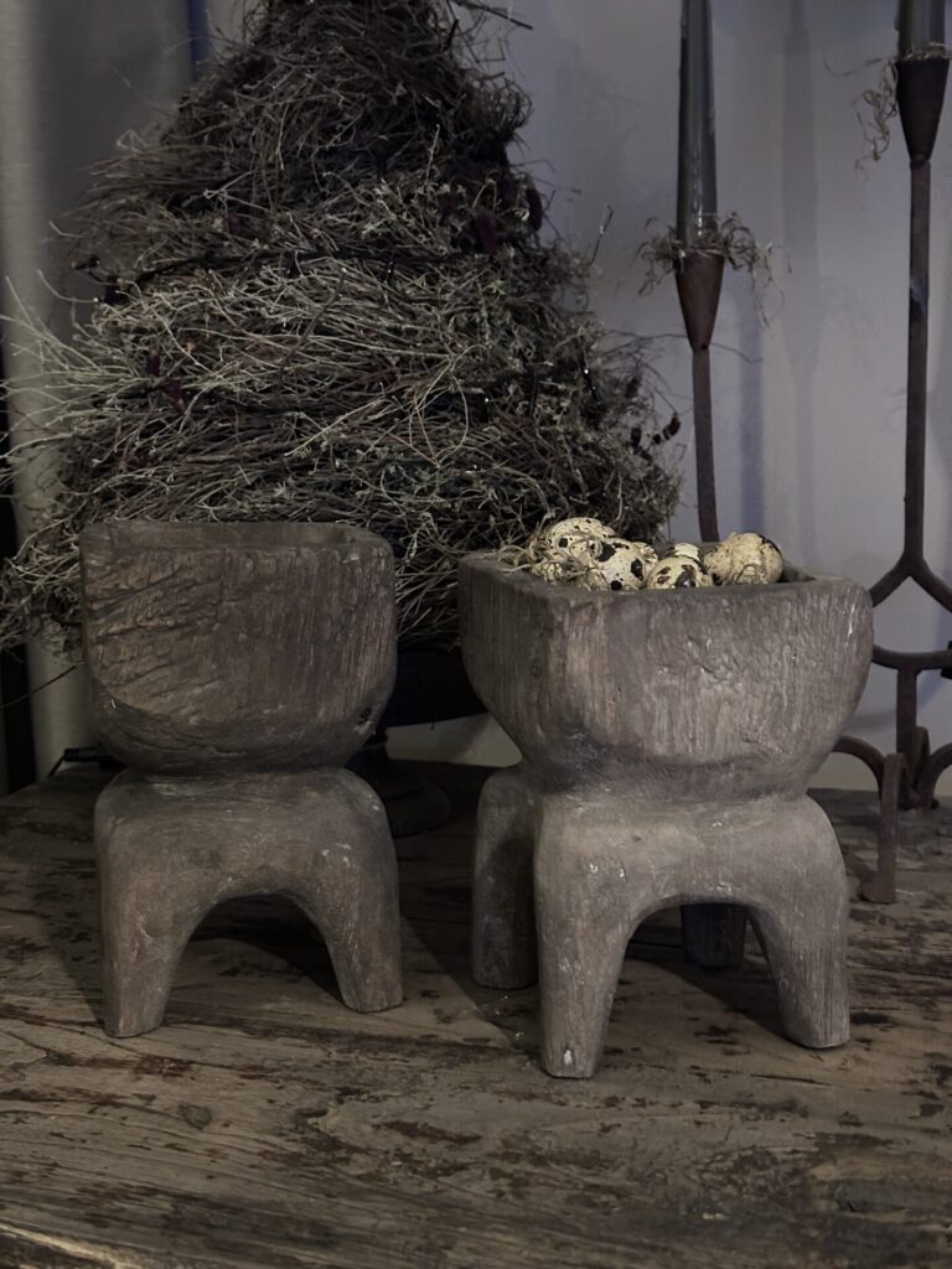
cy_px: 634
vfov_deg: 39.7
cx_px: 476
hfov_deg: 30.3
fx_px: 1760
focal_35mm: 48
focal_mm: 6.86
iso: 1000
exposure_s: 1/17
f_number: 1.78
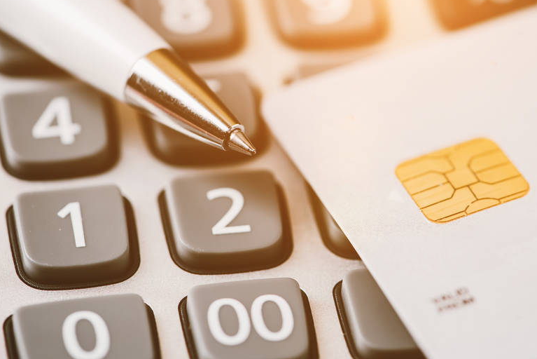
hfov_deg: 14.6
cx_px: 344
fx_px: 2089
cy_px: 167
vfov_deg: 9.8
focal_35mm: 140
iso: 100
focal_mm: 105
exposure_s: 1/160
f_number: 5.6
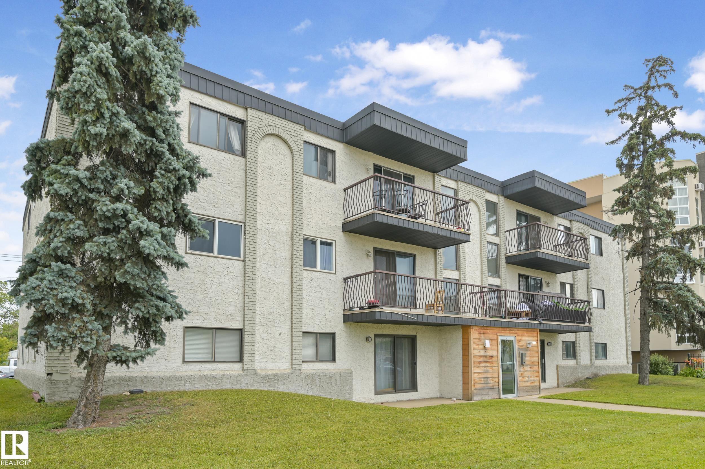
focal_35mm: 22
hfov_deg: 79.9
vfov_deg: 58.3
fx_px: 421
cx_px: 352
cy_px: 234
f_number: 7.1
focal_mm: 21.5
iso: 100
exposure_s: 1/80
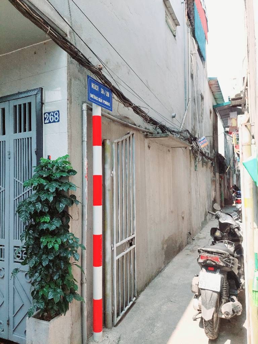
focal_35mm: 24
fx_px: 239
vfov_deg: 71.6
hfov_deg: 56.8
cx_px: 129
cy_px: 172
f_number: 1.8
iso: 40
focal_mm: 5.23
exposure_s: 1/370
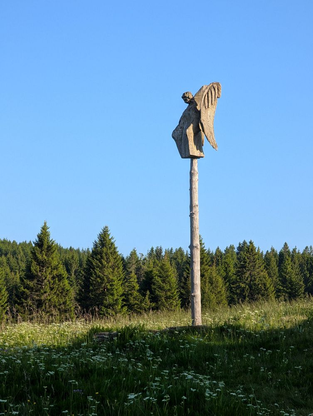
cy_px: 208
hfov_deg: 13.5
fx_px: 1323
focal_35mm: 110
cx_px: 156
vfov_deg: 17.9
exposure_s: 1/522
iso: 61
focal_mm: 17.91
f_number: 2.8
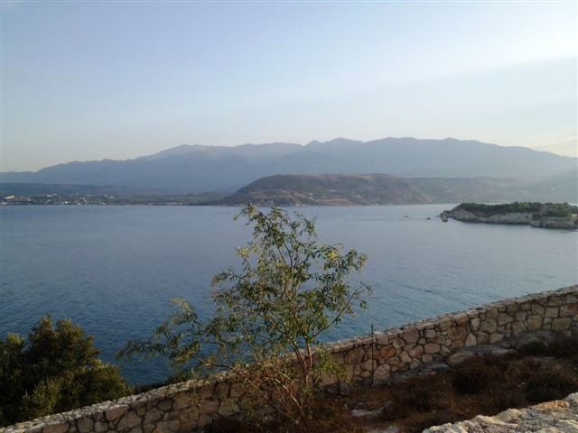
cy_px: 216
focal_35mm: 35
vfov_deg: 40.7
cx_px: 289
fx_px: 584
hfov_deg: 52.6
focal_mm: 4.28
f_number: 2.4
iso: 64
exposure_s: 1/1126
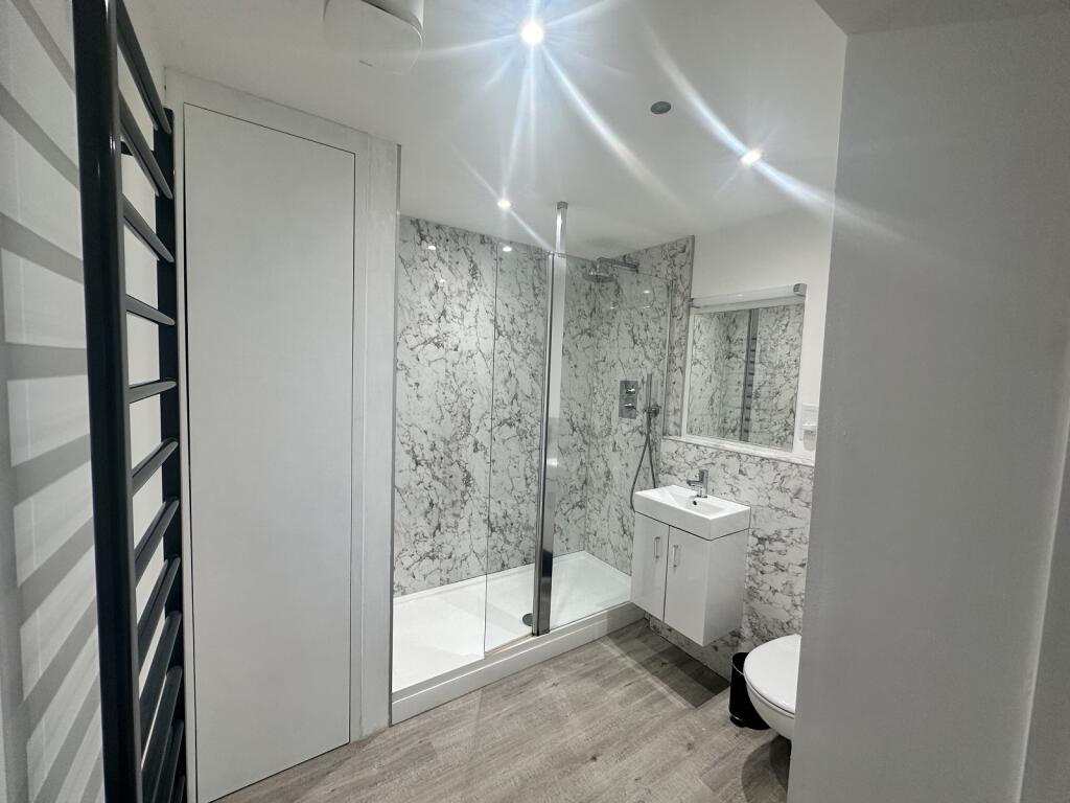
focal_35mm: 14
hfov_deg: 102.1
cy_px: 402
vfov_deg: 85.7
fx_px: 433
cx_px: 535
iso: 160
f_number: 2.2
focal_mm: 2.22
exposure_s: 1/100
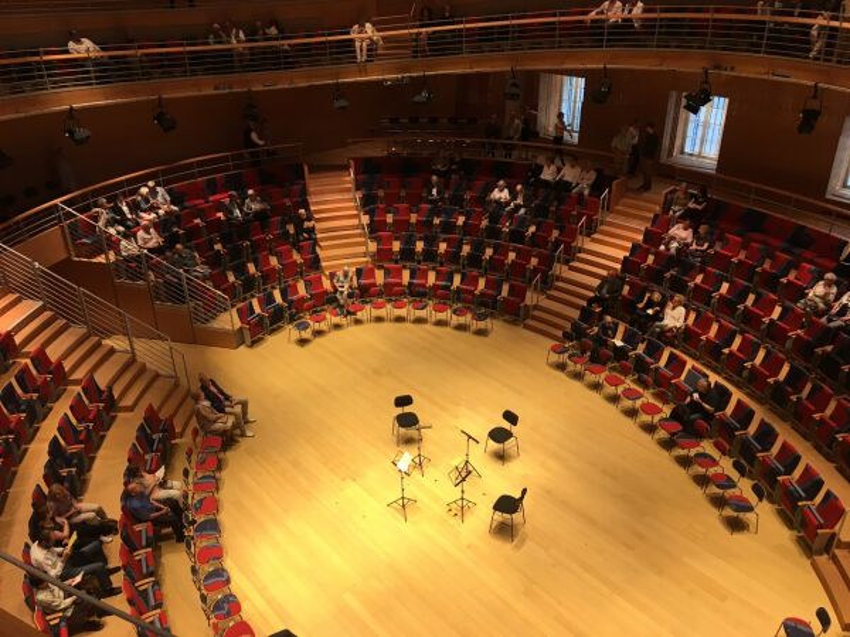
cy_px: 318
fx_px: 712
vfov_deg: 48.2
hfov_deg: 61.7
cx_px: 425
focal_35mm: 29
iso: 32
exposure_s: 1/33
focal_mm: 4.15
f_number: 2.2
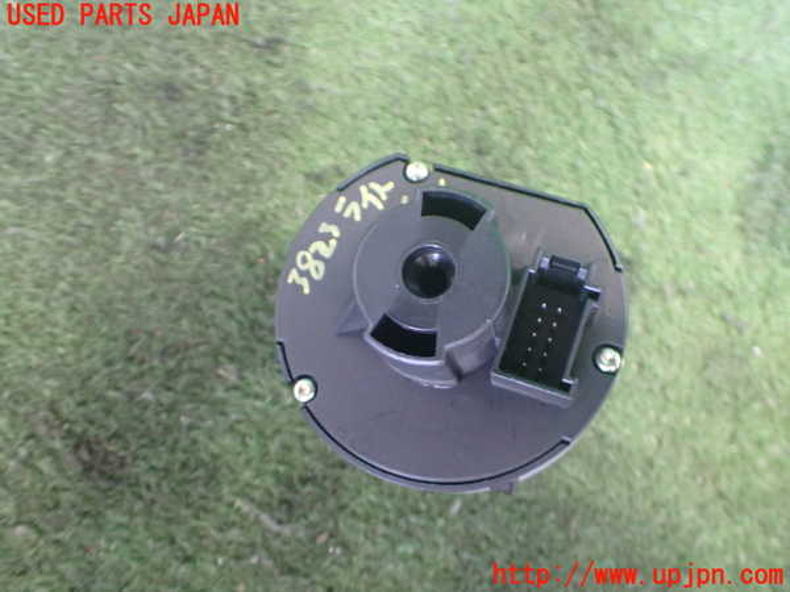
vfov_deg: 46.8
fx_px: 685
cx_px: 395
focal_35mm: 30
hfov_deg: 60.0
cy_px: 296
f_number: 2.3
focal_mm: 5.4
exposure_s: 1/30
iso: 1000
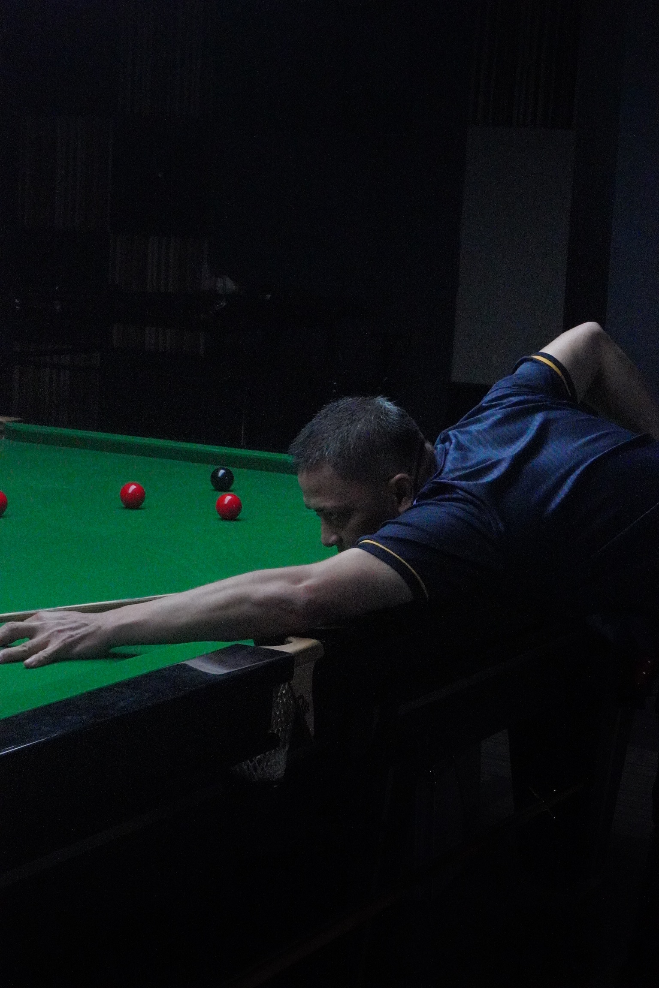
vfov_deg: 27.0
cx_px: 330
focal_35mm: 75
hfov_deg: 18.2
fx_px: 2059
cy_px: 494
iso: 6400
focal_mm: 50
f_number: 18
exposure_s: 1/320
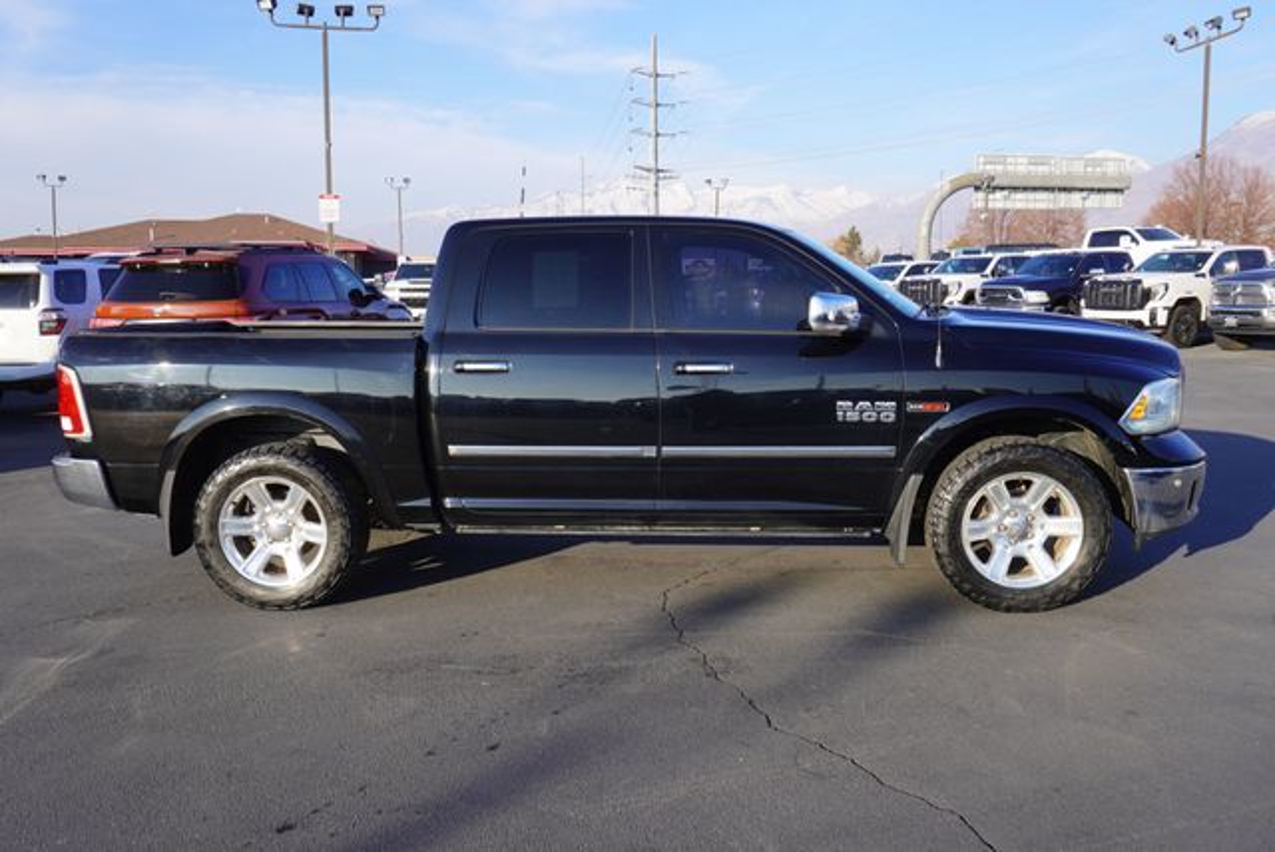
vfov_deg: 43.7
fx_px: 1063
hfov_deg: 61.9
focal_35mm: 30
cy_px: 426
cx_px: 638
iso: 100
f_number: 8
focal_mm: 20
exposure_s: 1/125
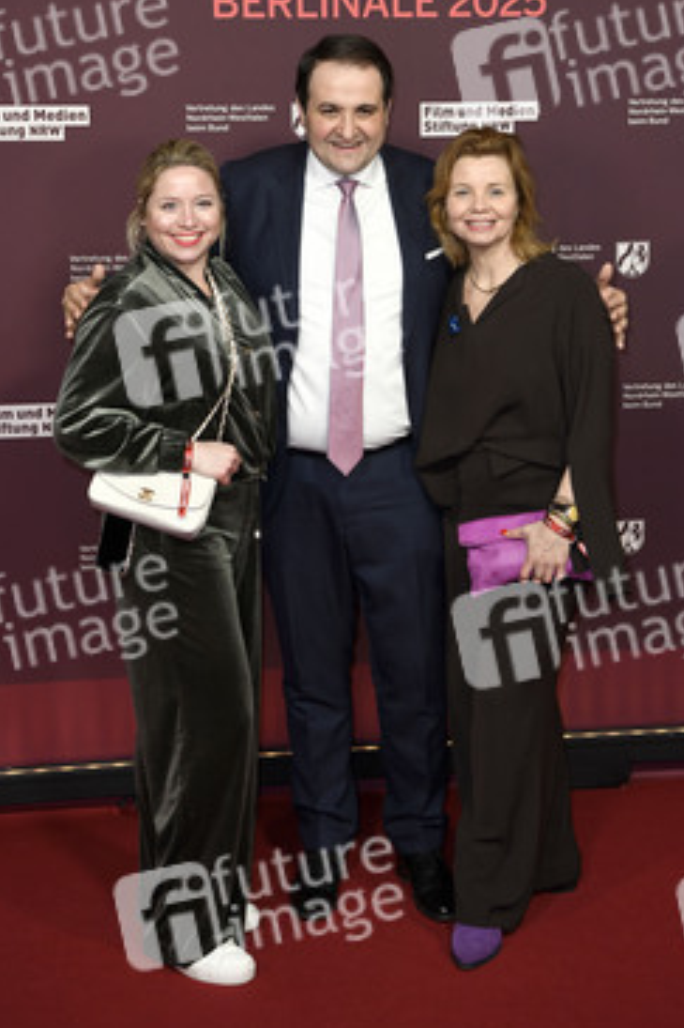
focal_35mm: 57
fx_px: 1626
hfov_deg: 23.8
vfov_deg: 35.1
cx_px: 341
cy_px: 482
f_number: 4
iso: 800
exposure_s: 1/320
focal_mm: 52
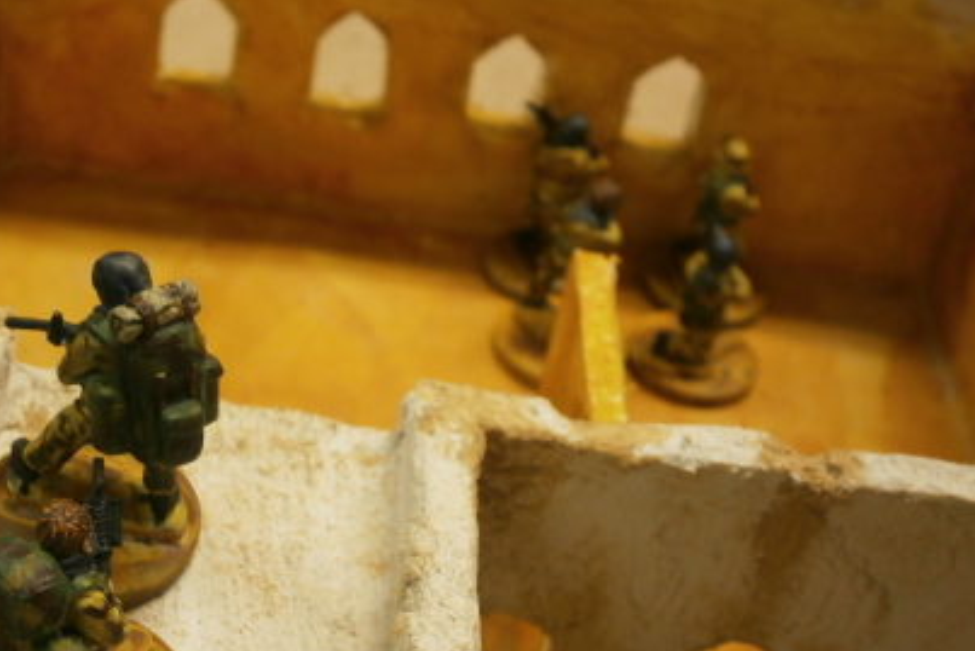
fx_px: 1761
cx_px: 365
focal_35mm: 65
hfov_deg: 30.8
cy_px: 385
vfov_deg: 20.9
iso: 200
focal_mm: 8.3
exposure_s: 1/40
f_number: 3.4
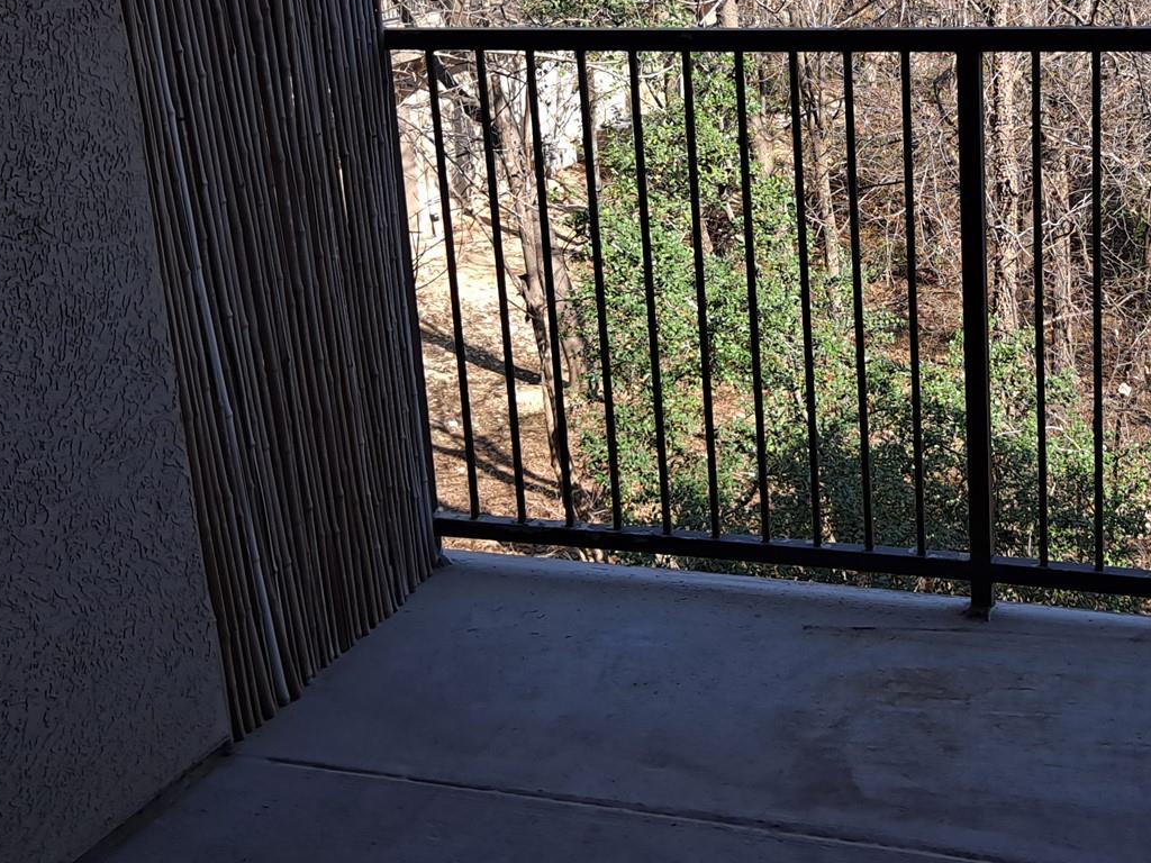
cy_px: 234
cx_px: 882
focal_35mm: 50
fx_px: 1663
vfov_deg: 28.7
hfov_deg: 37.1
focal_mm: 4.6
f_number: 2
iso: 32
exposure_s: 1/323
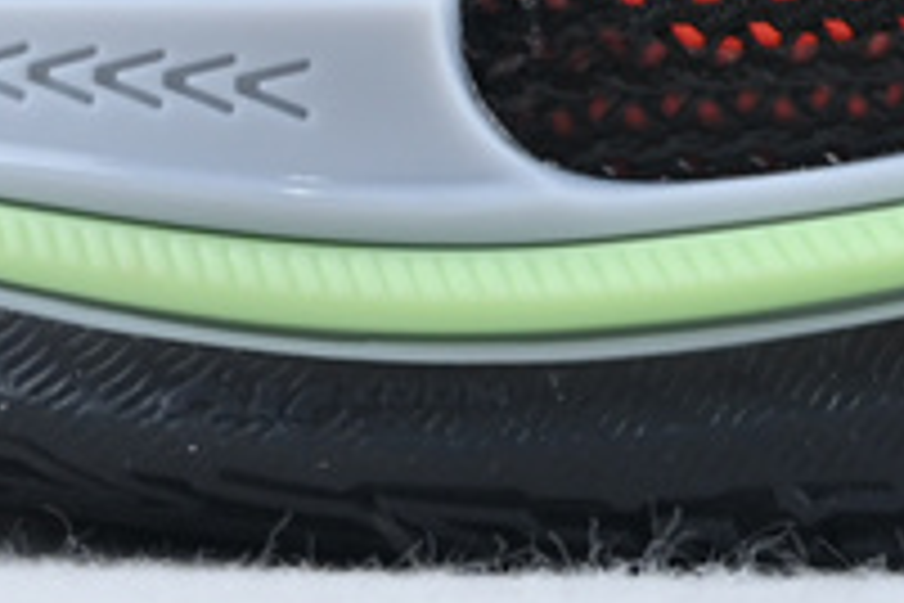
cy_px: -418
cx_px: 1489
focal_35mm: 291
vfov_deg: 4.7
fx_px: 7319
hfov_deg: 6.9
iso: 100
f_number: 5
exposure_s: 1/40
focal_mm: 32.5
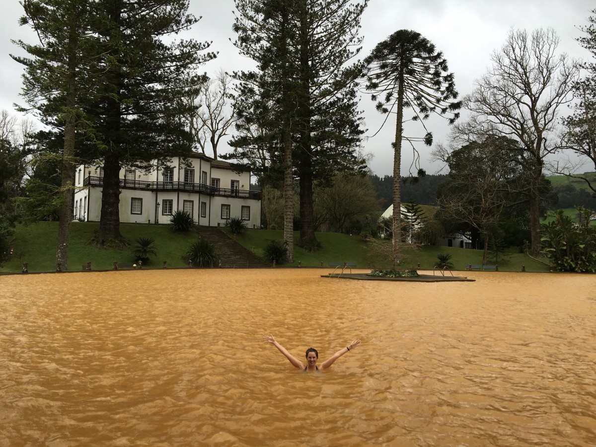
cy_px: 224
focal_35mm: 29
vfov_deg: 48.2
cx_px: 298
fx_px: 499
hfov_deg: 61.7
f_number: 2.2
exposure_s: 1/398
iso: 25
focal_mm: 4.15
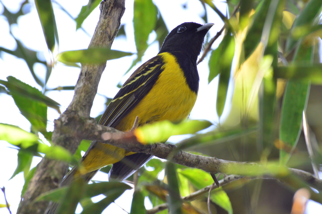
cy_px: 107
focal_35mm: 345
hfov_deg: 6.0
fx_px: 3083
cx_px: 161
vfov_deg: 4.0
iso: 800
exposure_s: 1/60
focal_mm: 230
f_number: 9
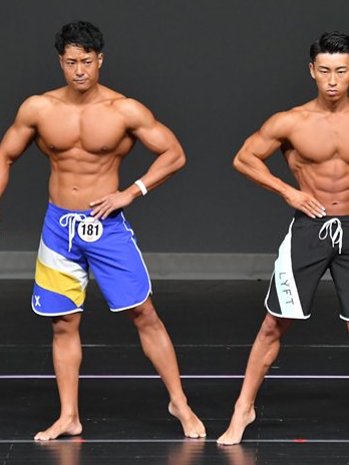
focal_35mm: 506
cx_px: 337
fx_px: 6802
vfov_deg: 3.9
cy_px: 231
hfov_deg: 2.9
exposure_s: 1/400
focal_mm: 210
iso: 3600
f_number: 5.6
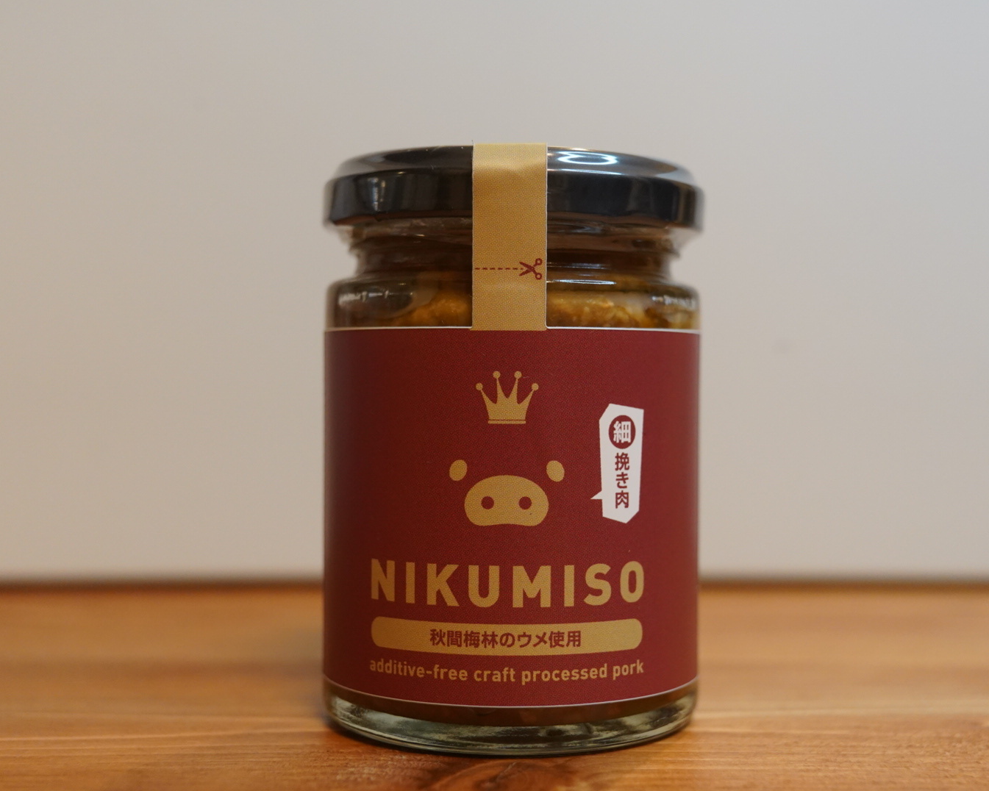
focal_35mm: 44
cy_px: 395
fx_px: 1288
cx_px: 518
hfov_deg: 42.0
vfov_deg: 34.2
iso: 4000
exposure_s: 1/160
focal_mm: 39
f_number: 5
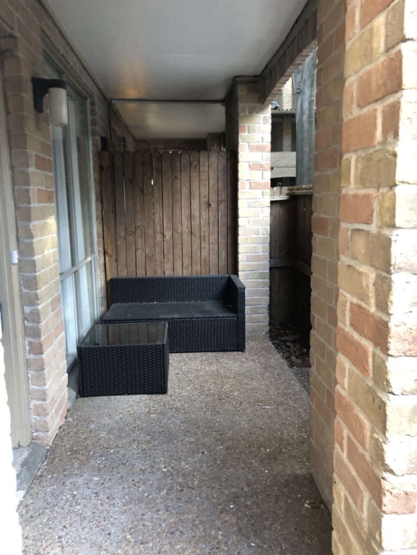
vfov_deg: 63.4
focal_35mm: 28
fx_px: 450
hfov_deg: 49.7
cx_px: 208
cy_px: 278
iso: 40
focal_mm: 4
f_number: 1.8
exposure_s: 1/30
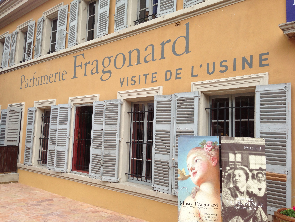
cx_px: 148
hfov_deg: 55.4
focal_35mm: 33
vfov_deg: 42.9
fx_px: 281
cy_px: 111
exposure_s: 1/809
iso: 50
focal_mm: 4.13
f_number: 2.4
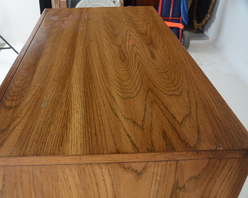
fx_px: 269
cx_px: 98
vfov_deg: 40.6
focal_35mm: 37
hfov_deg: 49.2
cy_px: 100
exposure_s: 1/80
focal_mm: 21
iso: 125
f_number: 6.3
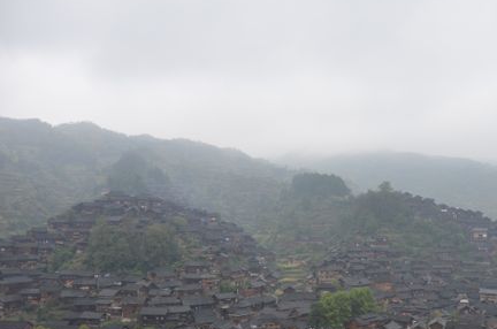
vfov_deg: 32.9
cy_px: 229
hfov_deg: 47.4
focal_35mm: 40
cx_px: 350
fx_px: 551
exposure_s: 1/1250
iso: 400
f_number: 3.5
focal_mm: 18
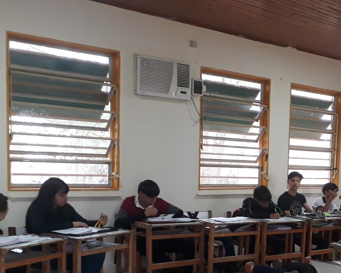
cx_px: 327
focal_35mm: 52
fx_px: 525
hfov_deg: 33.5
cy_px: 196
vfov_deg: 28.8
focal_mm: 3.6
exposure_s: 1/33
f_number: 1.9
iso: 125
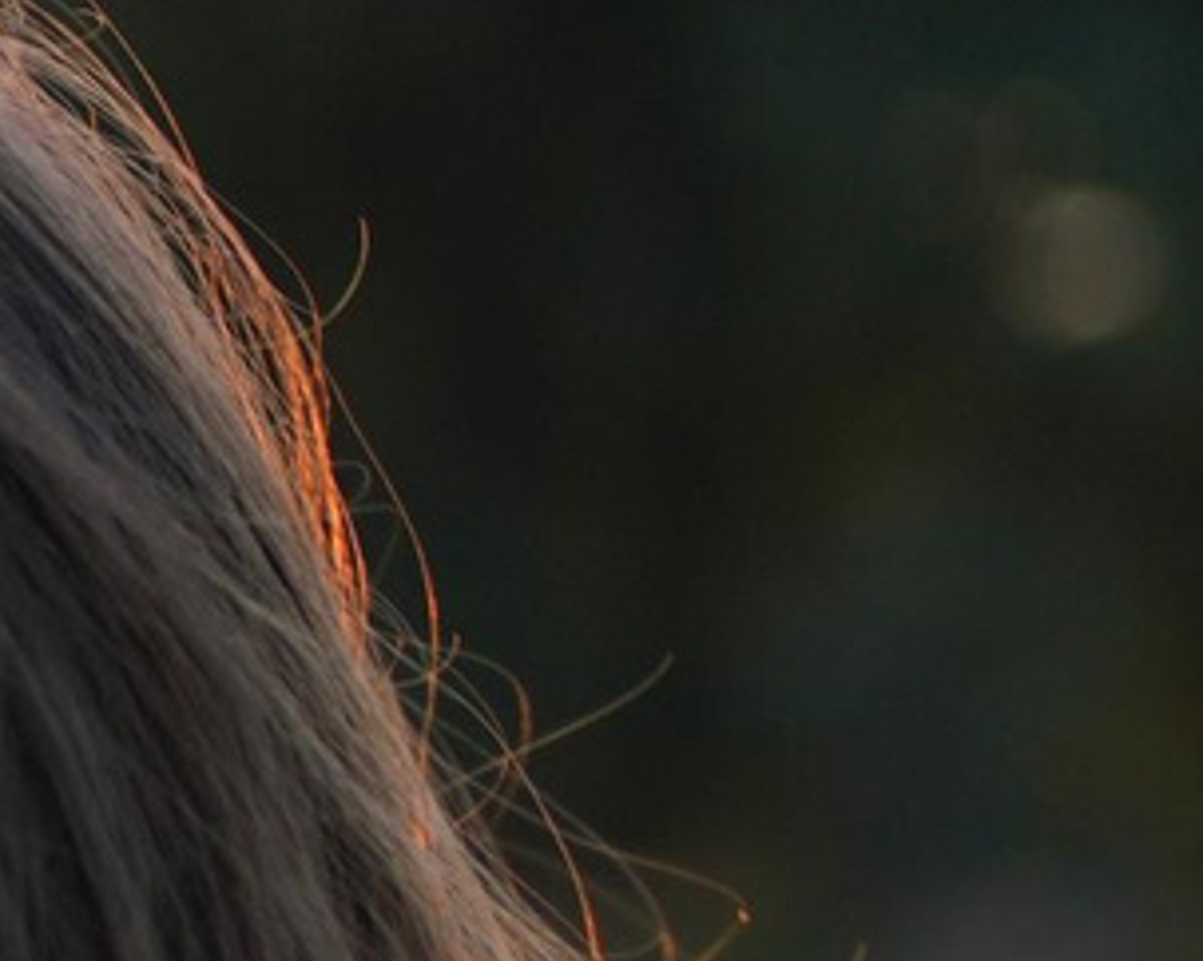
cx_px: -3275
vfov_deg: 5.6
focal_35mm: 278
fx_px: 9892
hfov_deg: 6.0
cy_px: 635
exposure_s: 1/400
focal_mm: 35
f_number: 2.2
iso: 200
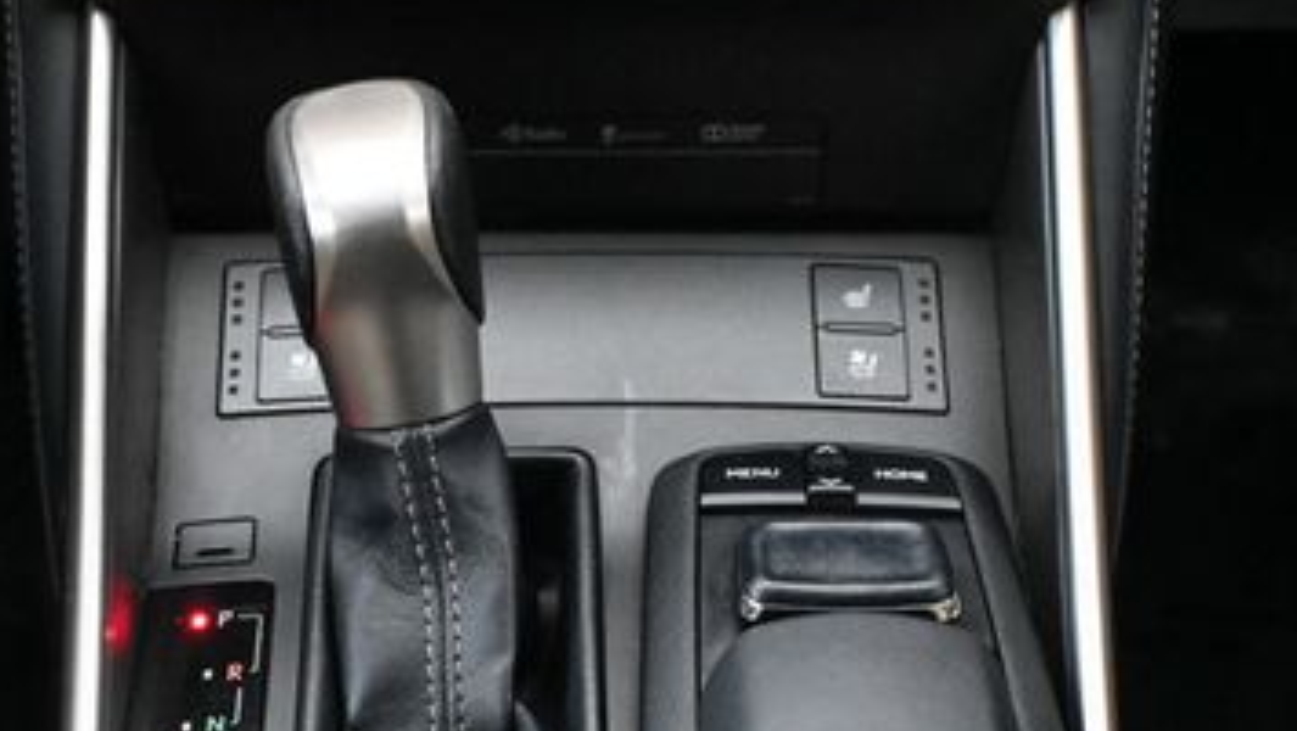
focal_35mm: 85
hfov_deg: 25.0
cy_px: 621
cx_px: 566
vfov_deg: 14.1
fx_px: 2924
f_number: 4.8
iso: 7200
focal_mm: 30
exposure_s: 1/60
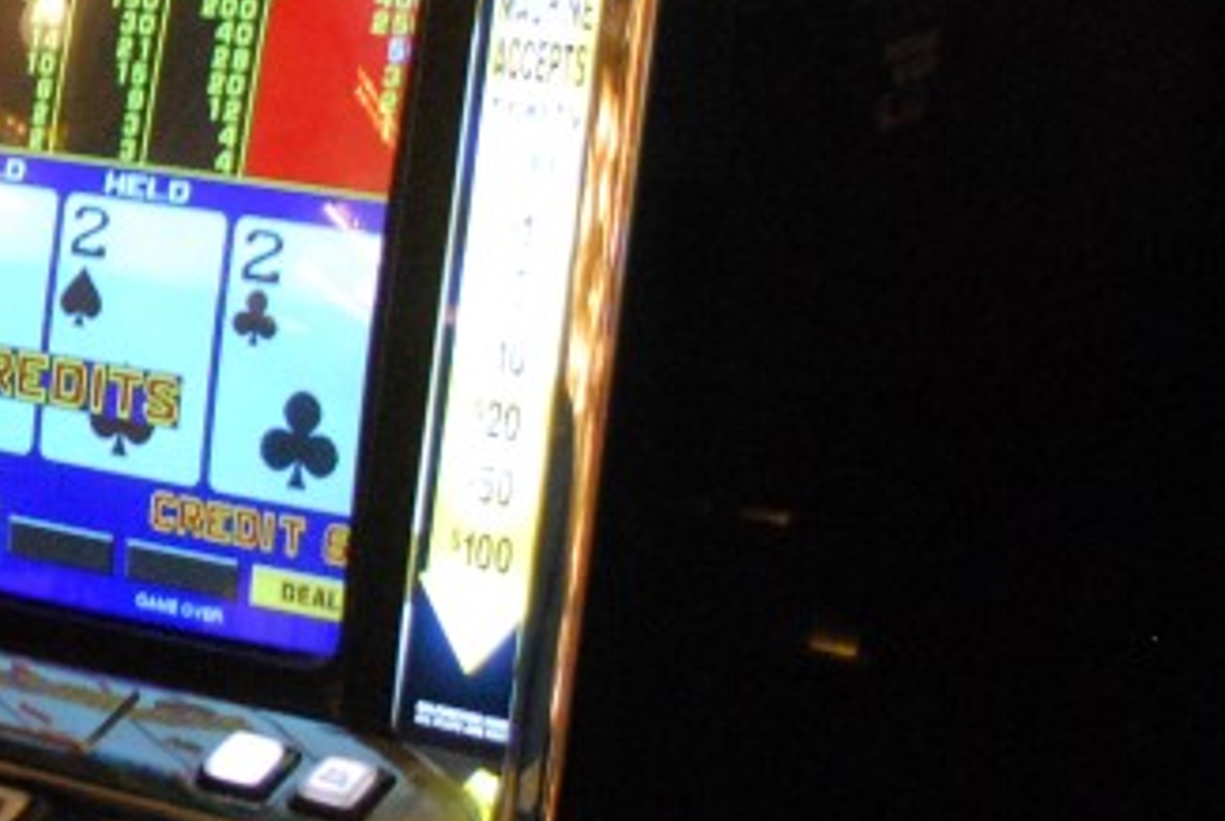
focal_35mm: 127
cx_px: -631
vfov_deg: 10.8
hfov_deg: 14.9
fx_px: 4329
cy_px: 64
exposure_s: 1/25
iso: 1600
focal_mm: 24
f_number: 4.2
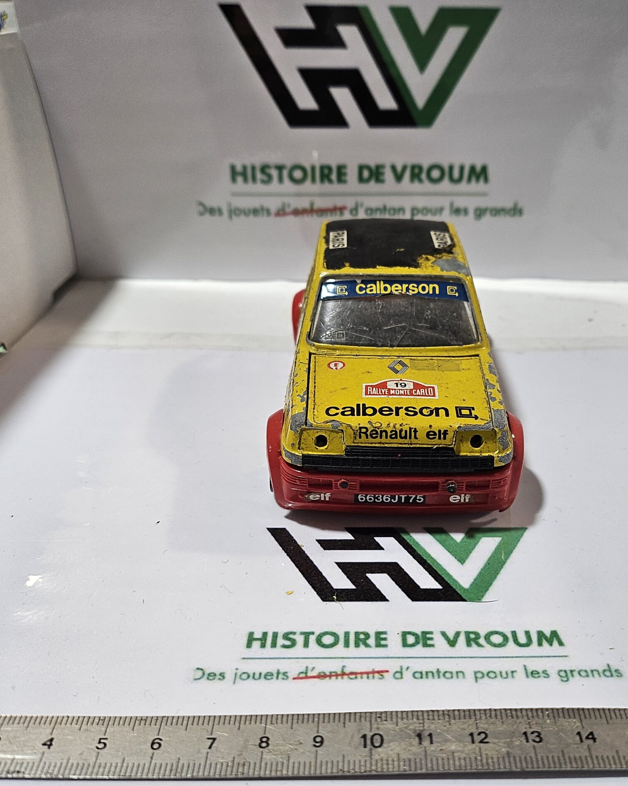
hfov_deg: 45.5
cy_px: 385
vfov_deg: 55.7
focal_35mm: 32
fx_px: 744
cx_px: 388
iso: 100
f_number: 1.8
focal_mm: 5
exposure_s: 1/100
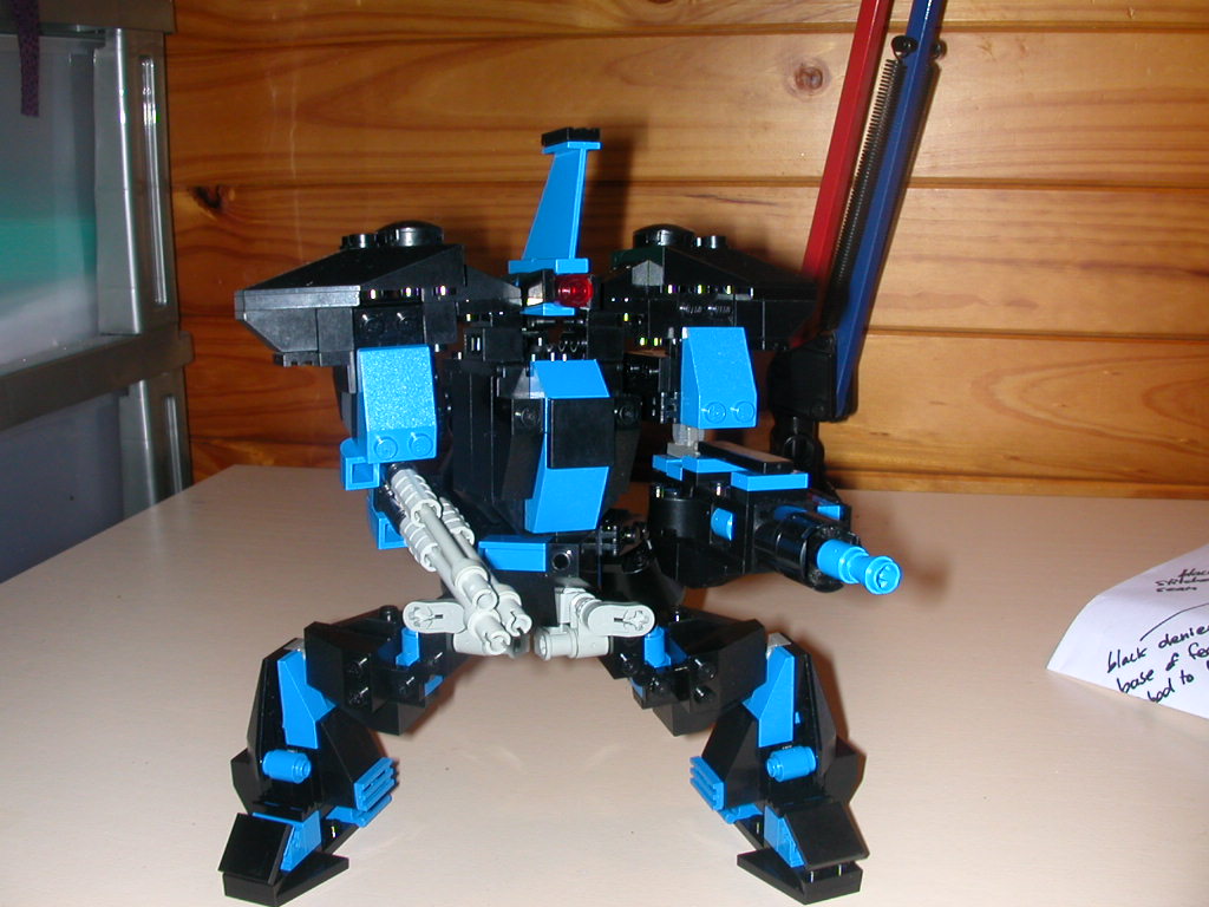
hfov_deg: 50.1
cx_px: 604
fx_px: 1292
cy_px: 454
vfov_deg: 38.7
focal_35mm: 37
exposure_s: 1/59.9
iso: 100
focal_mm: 5.6
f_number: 4.5
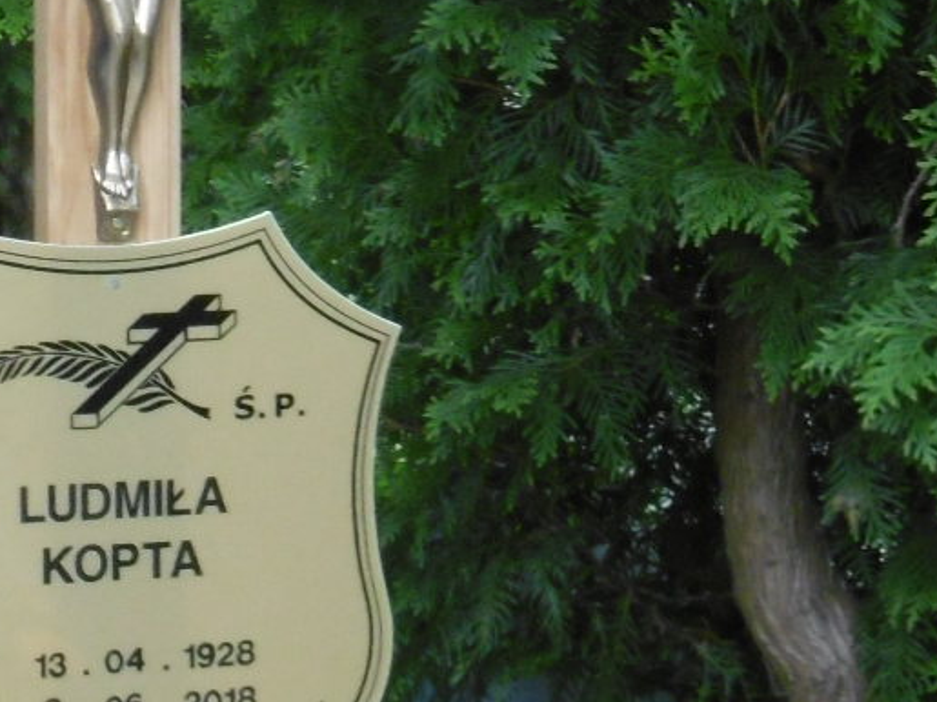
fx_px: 5494
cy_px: 136
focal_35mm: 203
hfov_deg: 9.7
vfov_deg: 7.3
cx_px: 87
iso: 250
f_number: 4
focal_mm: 9.2
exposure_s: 1/60
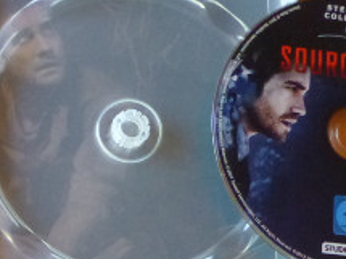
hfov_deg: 19.7
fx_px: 929
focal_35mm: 93
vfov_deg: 15.1
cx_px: -79
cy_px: 339
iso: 400
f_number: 3.3
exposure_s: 1/20
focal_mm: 4.3
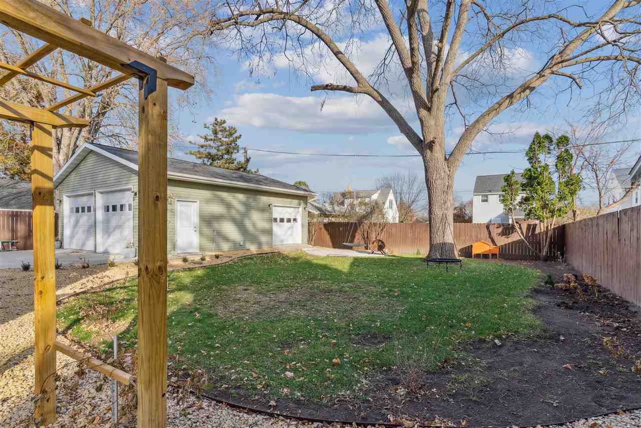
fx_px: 303
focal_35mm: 17
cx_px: 320
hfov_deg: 93.3
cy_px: 214
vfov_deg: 70.5
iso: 1250
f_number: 9
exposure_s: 1/1600
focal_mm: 17
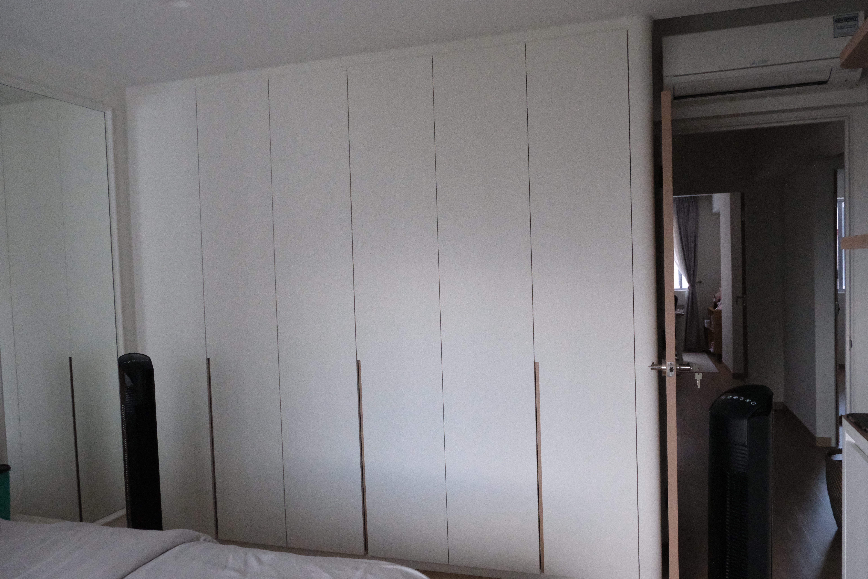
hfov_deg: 67.4
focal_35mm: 27
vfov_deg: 47.9
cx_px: 434
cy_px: 290
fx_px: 651
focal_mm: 18
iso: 12800
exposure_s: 1/1400
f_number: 5.6
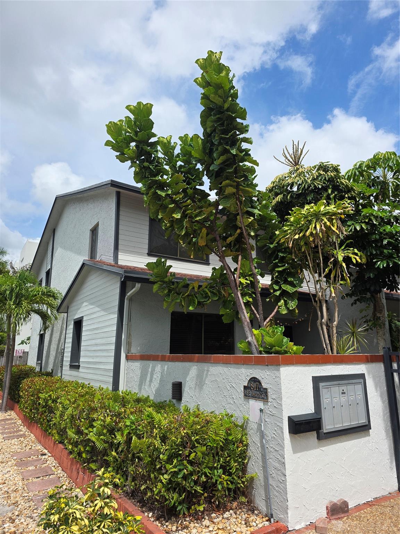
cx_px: 200
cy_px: 267
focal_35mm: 23
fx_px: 354
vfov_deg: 73.9
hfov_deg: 58.9
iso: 80
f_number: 1.7
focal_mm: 6.3
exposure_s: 1/6574
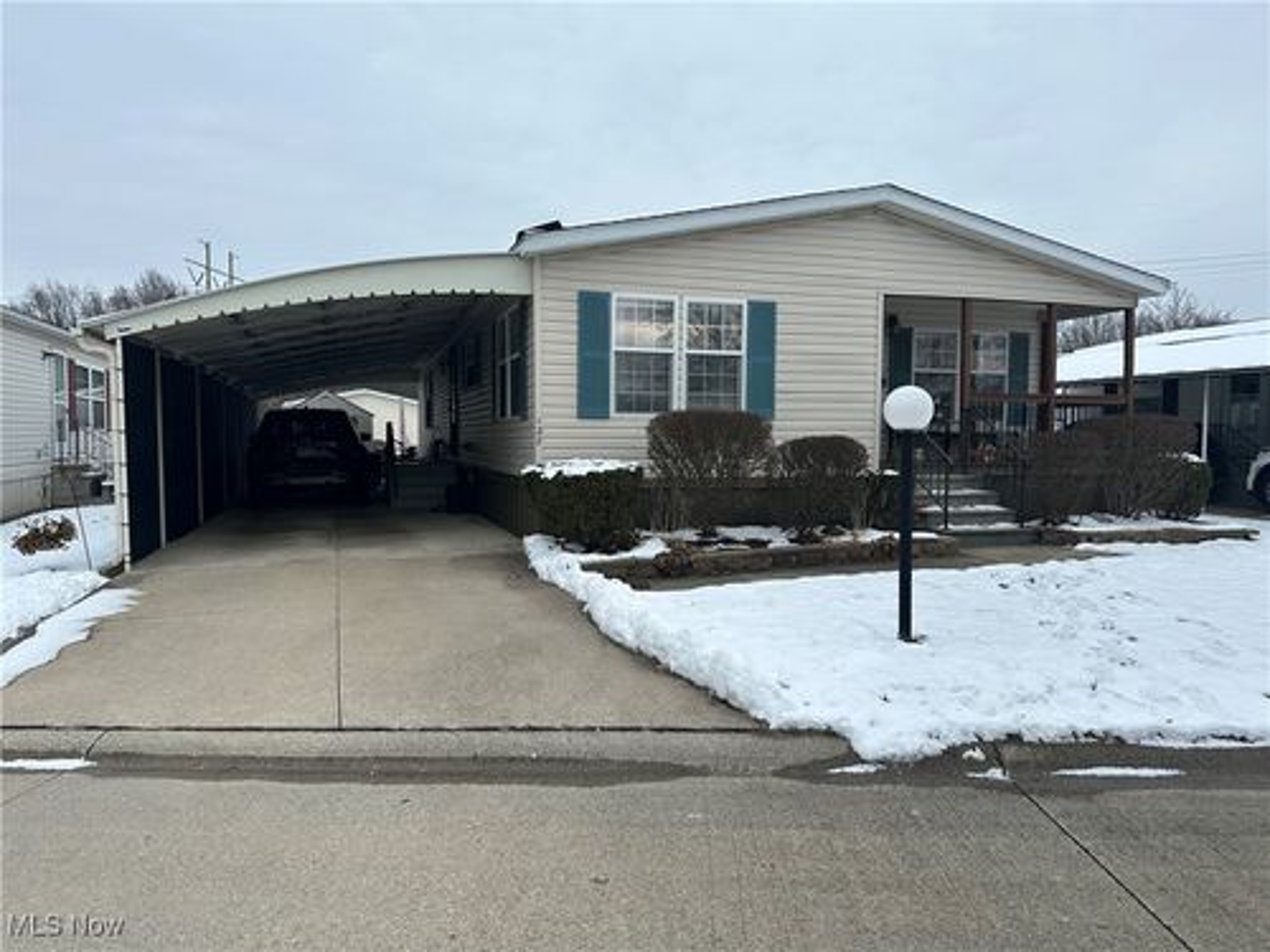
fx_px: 881
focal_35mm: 24
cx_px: 635
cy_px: 476
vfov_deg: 56.8
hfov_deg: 71.6
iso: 80
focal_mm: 6.86
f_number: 1.78
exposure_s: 1/1812
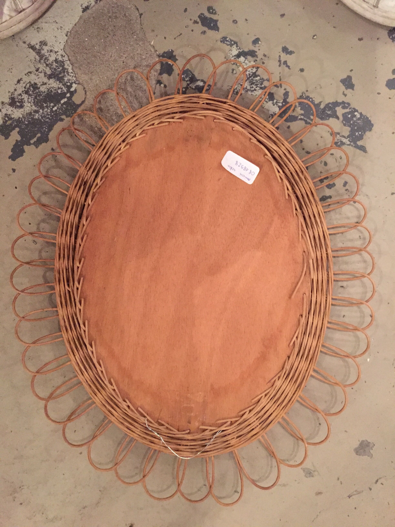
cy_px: 264
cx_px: 198
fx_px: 441
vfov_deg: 61.7
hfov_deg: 48.2
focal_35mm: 29
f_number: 2.2
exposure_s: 1/17
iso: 400
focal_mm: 4.15
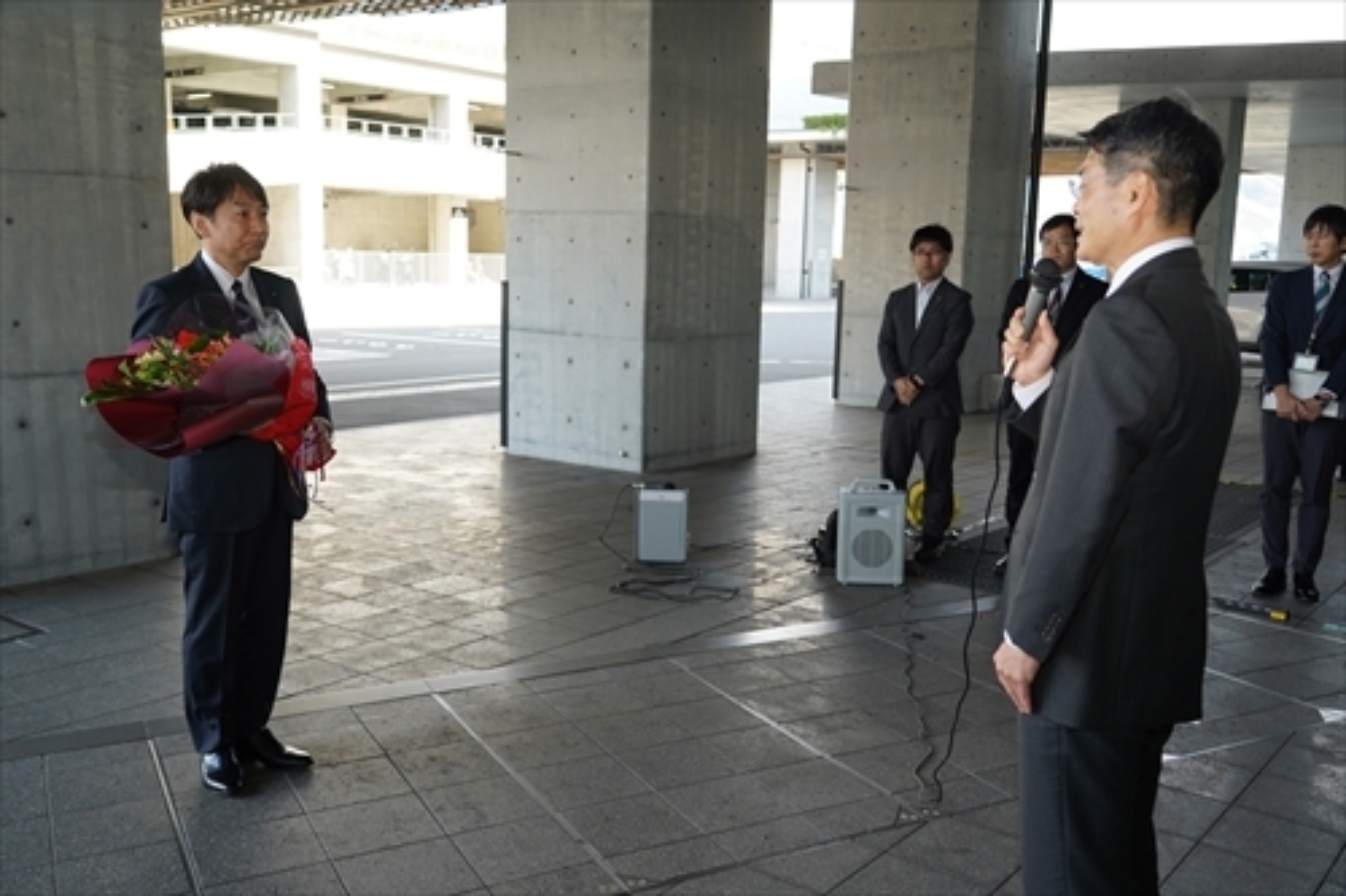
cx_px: 673
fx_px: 1196
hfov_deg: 58.7
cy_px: 448
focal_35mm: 32
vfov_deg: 41.1
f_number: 4
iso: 800
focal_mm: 32
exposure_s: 1/400
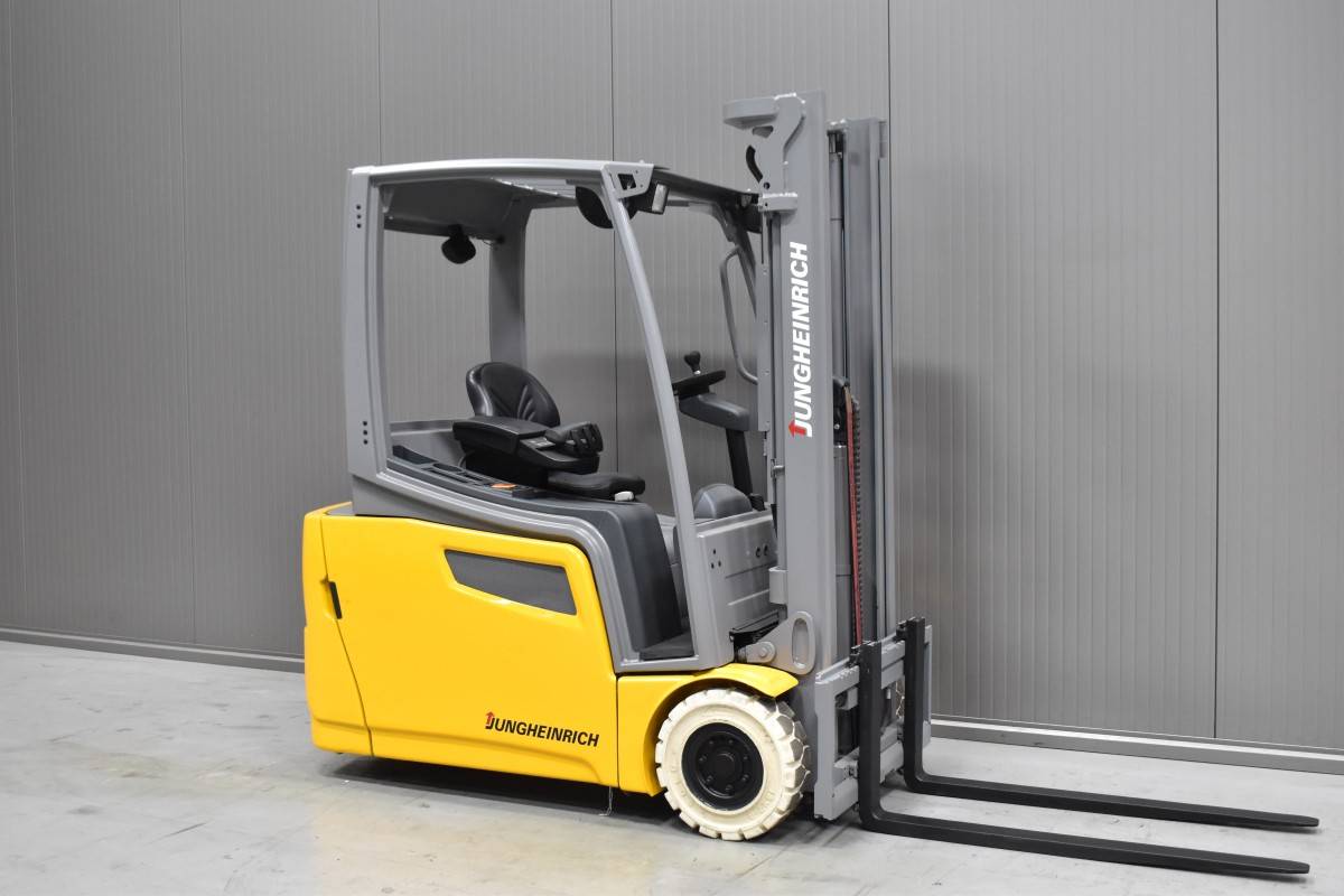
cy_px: 448
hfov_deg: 47.9
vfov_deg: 33.0
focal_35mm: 40
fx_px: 1512
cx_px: 672
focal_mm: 27
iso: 1600
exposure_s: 1/40
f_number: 5
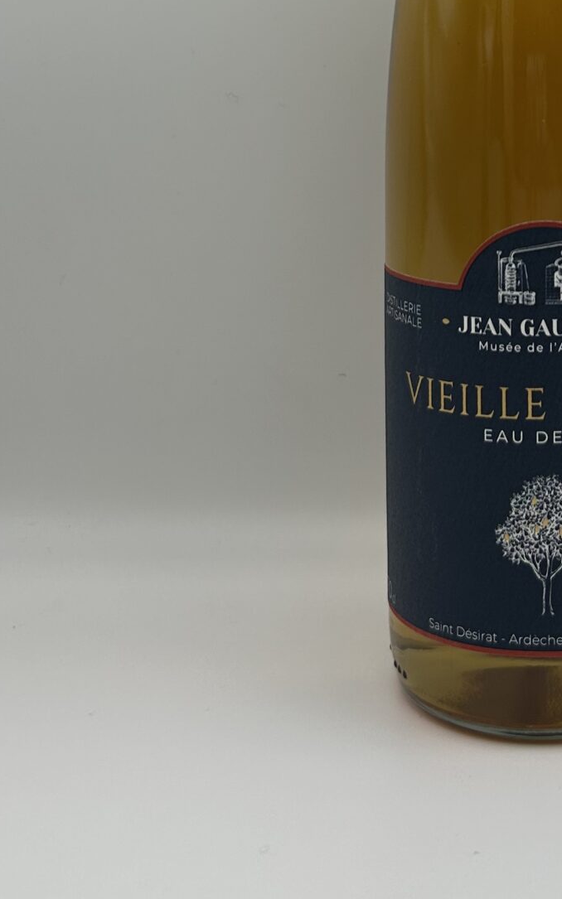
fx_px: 1593
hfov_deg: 19.5
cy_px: -75
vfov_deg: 28.8
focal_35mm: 65
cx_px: 549
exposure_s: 1/797
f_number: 1.5
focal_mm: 5.7
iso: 50
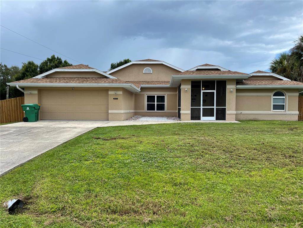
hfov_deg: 67.3
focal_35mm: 26
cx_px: 152
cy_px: 114
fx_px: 228
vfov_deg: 53.1
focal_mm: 5.1
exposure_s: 1/2358
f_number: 1.6
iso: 50
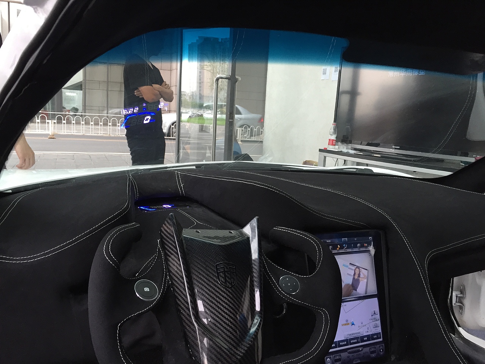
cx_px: 242
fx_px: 406
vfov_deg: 48.2
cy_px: 182
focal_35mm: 29
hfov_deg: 61.7
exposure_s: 1/33
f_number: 2.2
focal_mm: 4.15
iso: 50
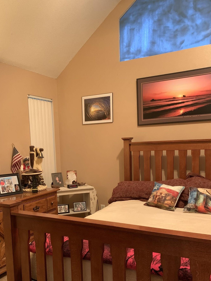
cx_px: 86
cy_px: 177
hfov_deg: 41.6
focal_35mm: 34
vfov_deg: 53.3
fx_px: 276
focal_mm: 4.25
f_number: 1.8
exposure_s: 1/20
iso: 640
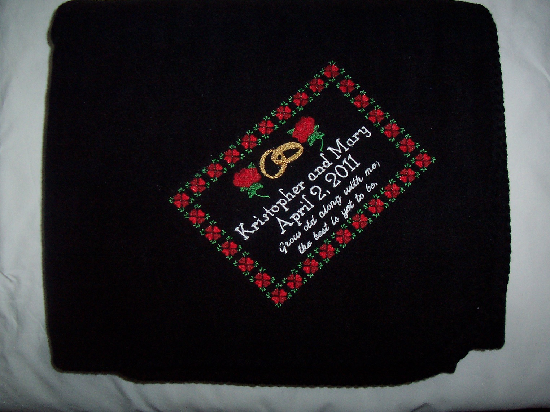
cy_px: 206
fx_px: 588
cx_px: 275
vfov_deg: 38.7
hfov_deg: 50.1
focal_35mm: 37
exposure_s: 1/60
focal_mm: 5.6
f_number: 2.8
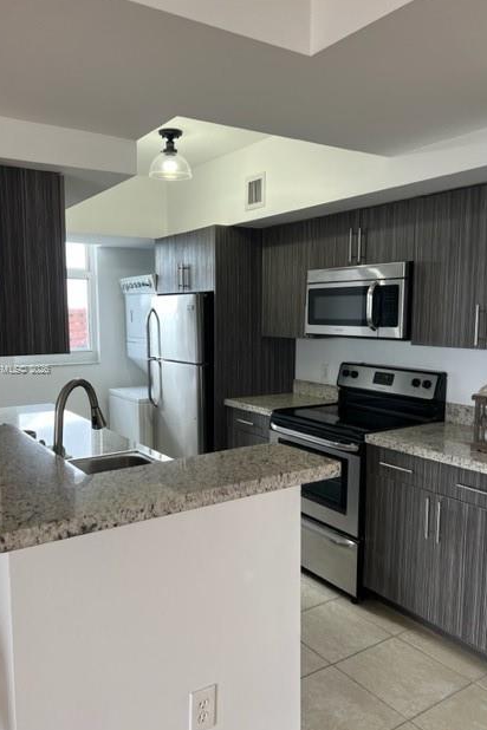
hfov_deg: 46.3
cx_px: 215
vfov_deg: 65.5
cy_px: 370
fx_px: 568
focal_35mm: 28
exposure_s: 1/132
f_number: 1.5
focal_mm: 5.7
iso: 64
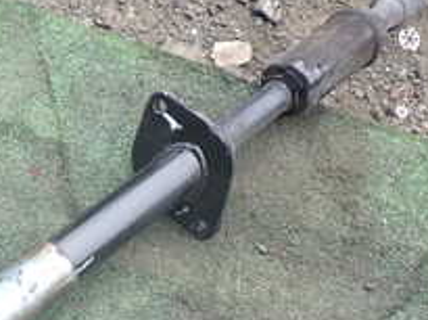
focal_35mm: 88
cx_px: -56
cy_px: 328
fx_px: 1086
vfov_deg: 16.4
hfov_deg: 21.1
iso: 100
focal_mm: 5.4
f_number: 3.2
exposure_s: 1/125
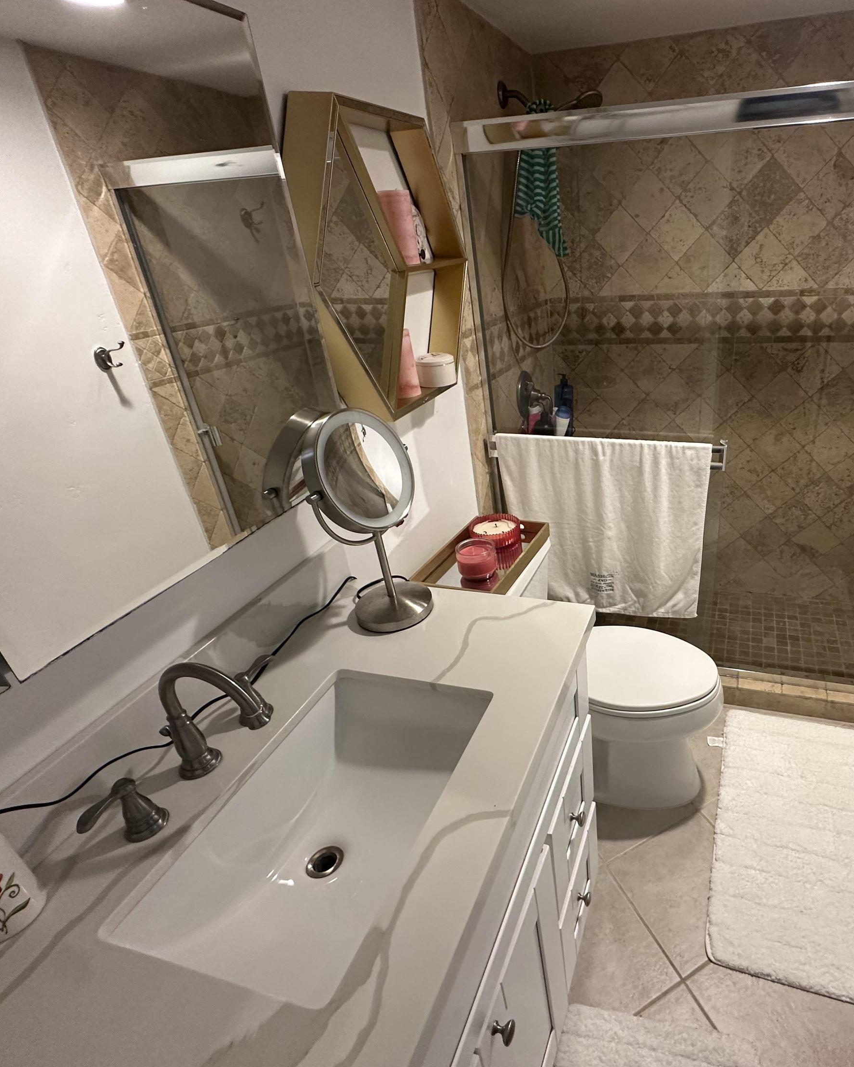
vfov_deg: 83.3
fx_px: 600
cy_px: 544
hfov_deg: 68.8
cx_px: 571
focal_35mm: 19
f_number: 2.2
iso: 250
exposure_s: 1/60
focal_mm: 2.22
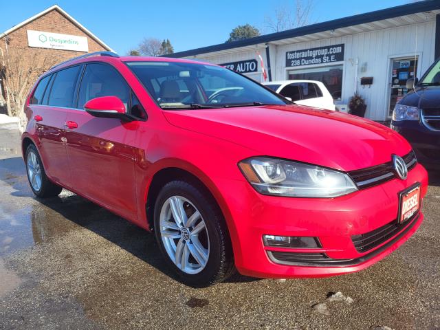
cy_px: 165
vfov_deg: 53.1
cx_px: 220
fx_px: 330
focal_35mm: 26
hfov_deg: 67.3
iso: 40
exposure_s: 1/1521
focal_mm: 5.4
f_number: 1.8
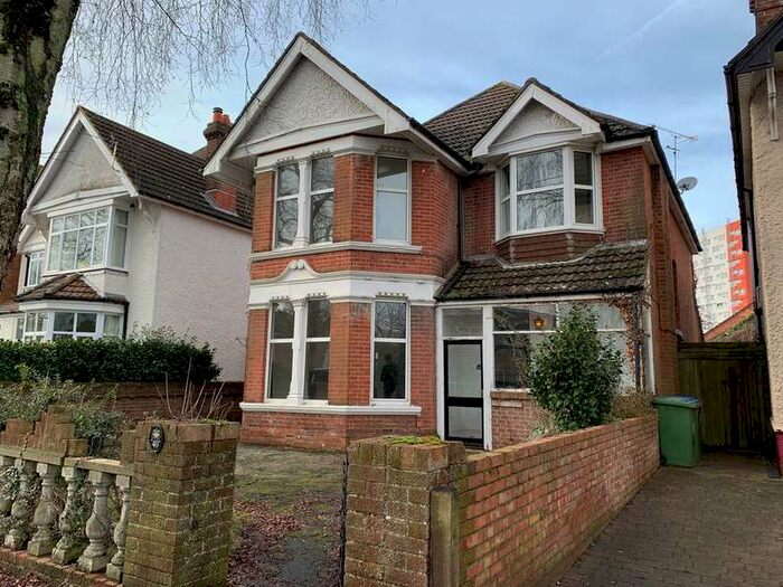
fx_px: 588
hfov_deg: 67.3
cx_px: 392
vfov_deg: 53.1
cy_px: 294
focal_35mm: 26
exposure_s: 1/656
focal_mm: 4.25
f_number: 1.8
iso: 25
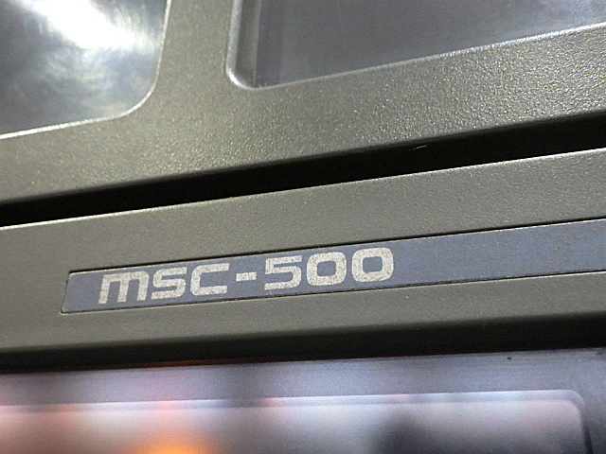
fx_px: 595
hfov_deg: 54.0
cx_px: 303
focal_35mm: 34
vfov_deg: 41.8
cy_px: 227
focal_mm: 6.1
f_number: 3.8
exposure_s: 1/40
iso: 1600
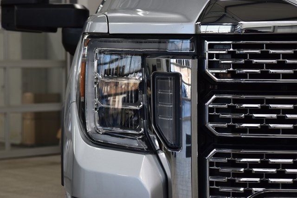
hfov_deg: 19.5
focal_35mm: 105
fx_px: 866
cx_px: 148
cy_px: 99
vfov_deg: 13.0
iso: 500
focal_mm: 70
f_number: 7.1
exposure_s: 1/30
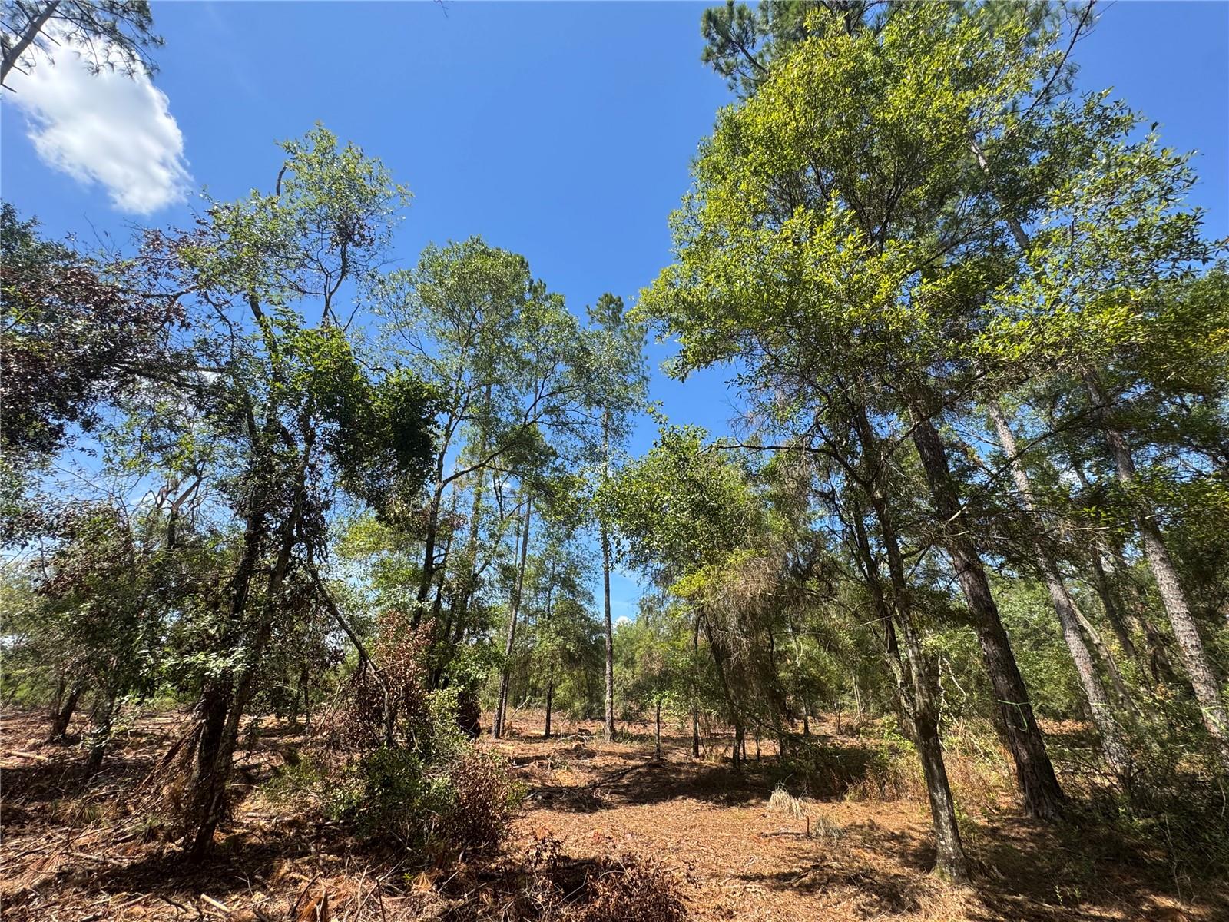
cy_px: 461
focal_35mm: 14
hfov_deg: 102.1
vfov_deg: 85.7
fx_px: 497
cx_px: 614
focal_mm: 2.22
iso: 50
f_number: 2.2
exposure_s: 1/804
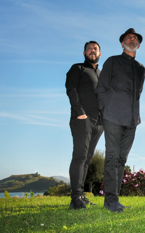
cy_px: 94
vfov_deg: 37.4
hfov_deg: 21.1
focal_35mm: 54
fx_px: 341
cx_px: 202
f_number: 14
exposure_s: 1/250
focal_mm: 16
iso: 200
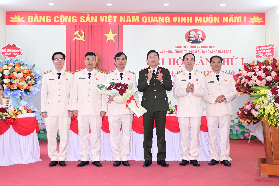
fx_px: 310
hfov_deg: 48.4
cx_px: 140
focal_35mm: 40
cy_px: 93
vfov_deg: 33.5
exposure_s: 1/200
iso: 1250
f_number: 4
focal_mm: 27
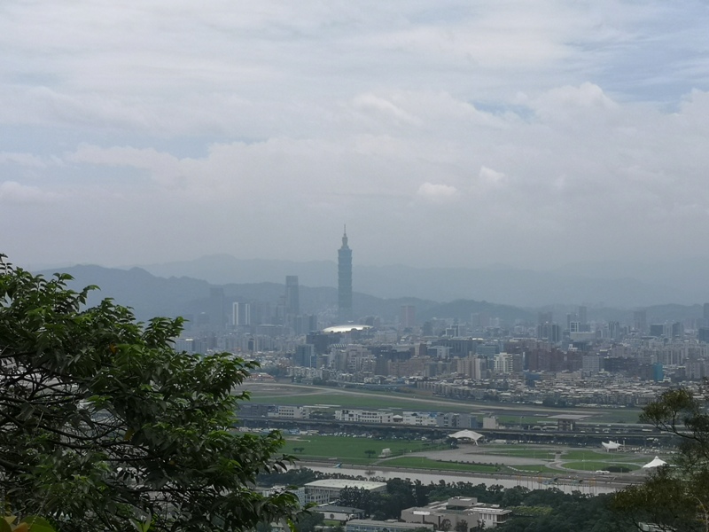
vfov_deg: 21.0
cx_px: 354
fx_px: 1434
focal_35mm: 70
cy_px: 266
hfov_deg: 27.8
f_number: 1.8
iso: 50
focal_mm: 3.95
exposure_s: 1/3650
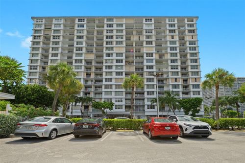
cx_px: 122
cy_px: 82
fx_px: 95
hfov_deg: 104.3
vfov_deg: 81.2
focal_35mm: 14
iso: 200
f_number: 8
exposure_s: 1/200
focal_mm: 14
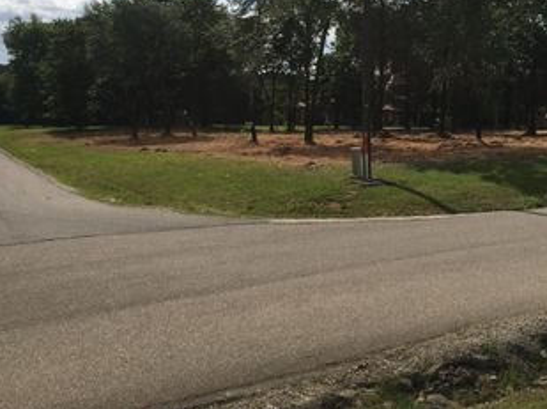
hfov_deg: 40.1
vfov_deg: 30.1
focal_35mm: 47
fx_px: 742
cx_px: 358
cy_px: 82
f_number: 2.2
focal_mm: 4.15
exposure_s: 1/5128
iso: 25
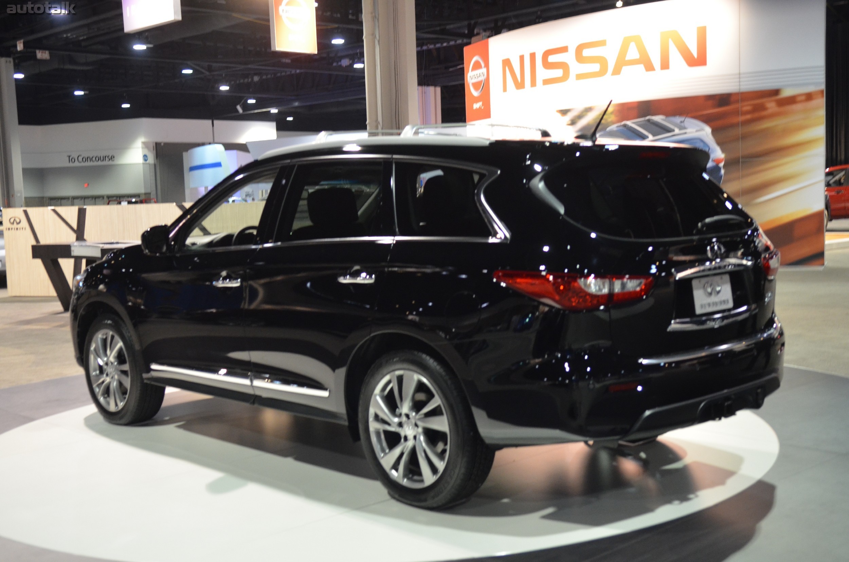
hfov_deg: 43.7
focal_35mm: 45
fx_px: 1059
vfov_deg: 29.7
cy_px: 281
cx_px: 424
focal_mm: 30
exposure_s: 1/25
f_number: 2.8
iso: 1600
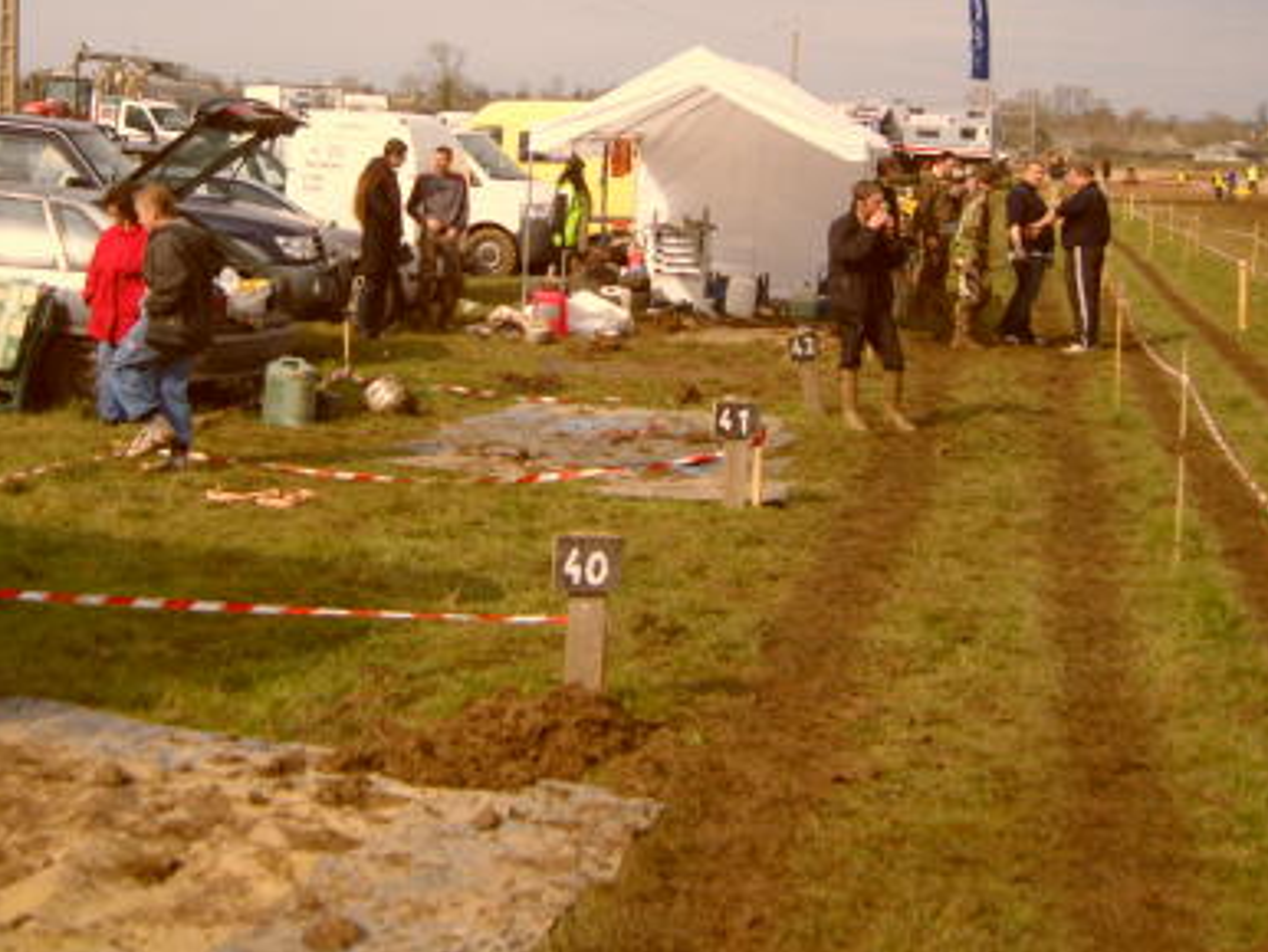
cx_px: 516
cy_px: 246
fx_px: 2126
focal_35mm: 58
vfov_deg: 25.0
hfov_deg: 33.1
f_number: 7.1
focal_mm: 7.4
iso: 80
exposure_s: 1/250
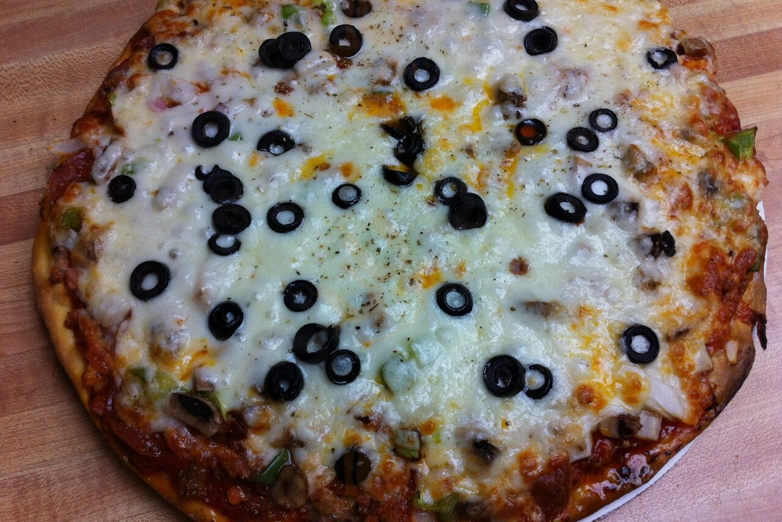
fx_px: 804
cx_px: 387
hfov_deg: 51.9
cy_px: 258
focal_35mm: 37
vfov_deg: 35.9
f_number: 2.8
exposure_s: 1/120
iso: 100
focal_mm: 3.85
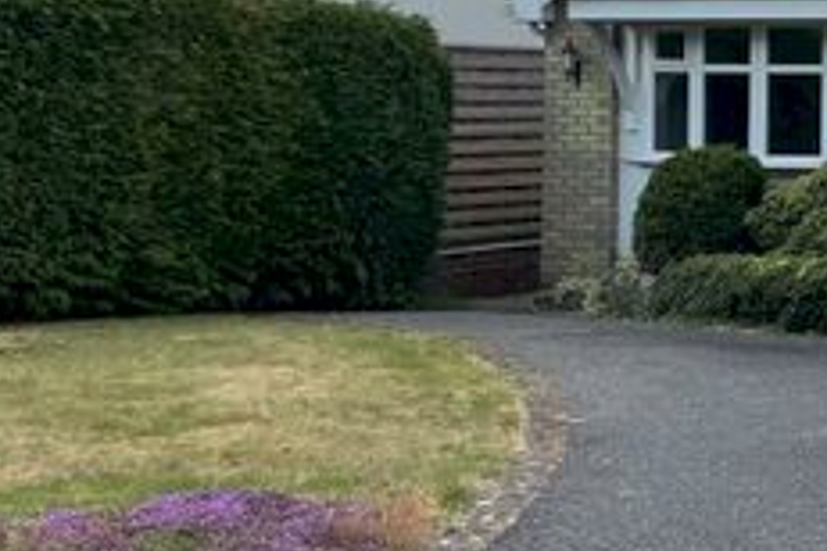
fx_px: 1884
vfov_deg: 16.5
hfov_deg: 21.0
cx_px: 1242
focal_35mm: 82
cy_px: 77
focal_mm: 4.2
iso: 32
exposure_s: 1/2747
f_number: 1.6
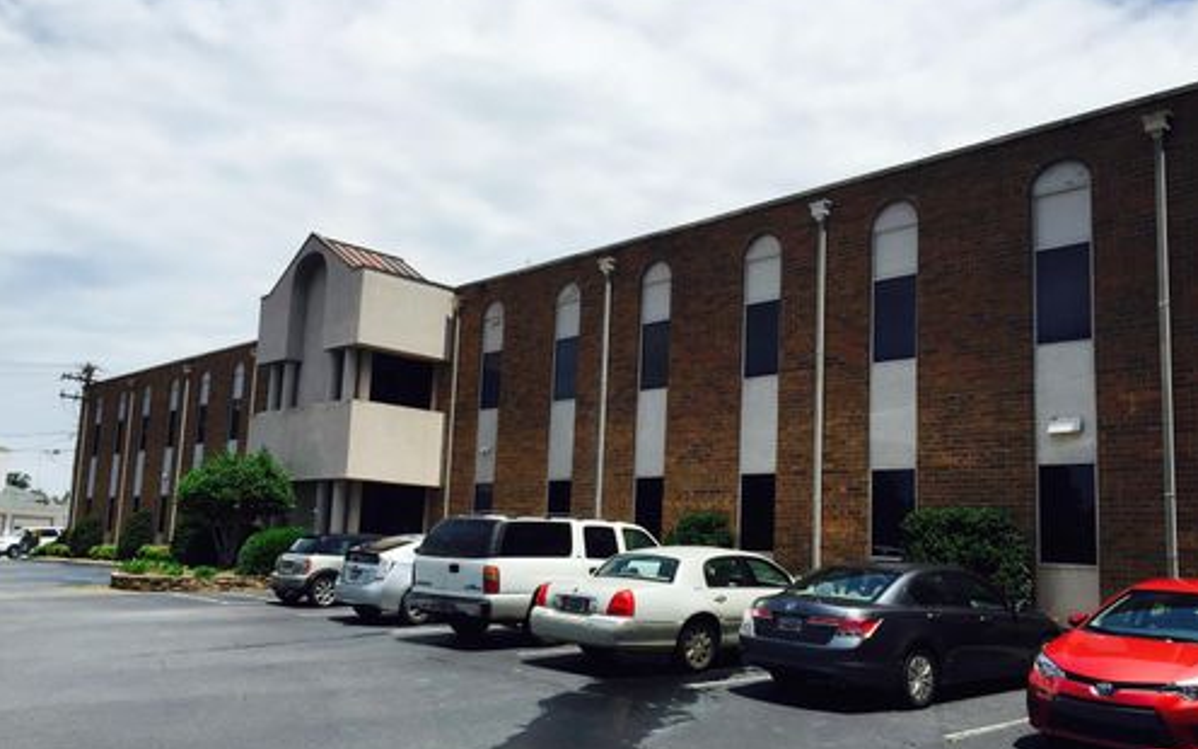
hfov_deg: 61.2
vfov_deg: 40.5
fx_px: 1012
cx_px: 599
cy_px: 419
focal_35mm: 31
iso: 32
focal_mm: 4.15
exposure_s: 1/3049
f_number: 2.2
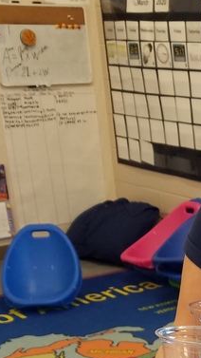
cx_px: 340
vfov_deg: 25.4
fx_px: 730
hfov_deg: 14.2
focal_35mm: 77
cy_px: 402
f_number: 1.7
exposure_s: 1/60
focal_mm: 4.2
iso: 80
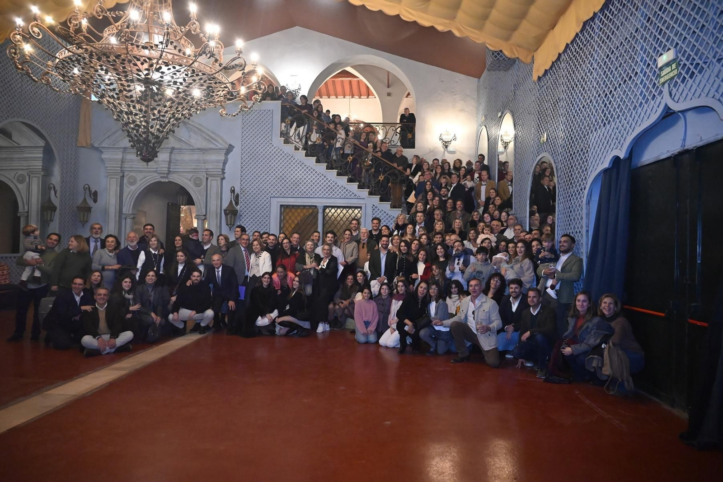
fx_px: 482
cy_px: 241
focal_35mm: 24
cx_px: 362
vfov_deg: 53.2
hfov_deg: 73.7
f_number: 4
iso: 6400
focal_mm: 24
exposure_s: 1/60
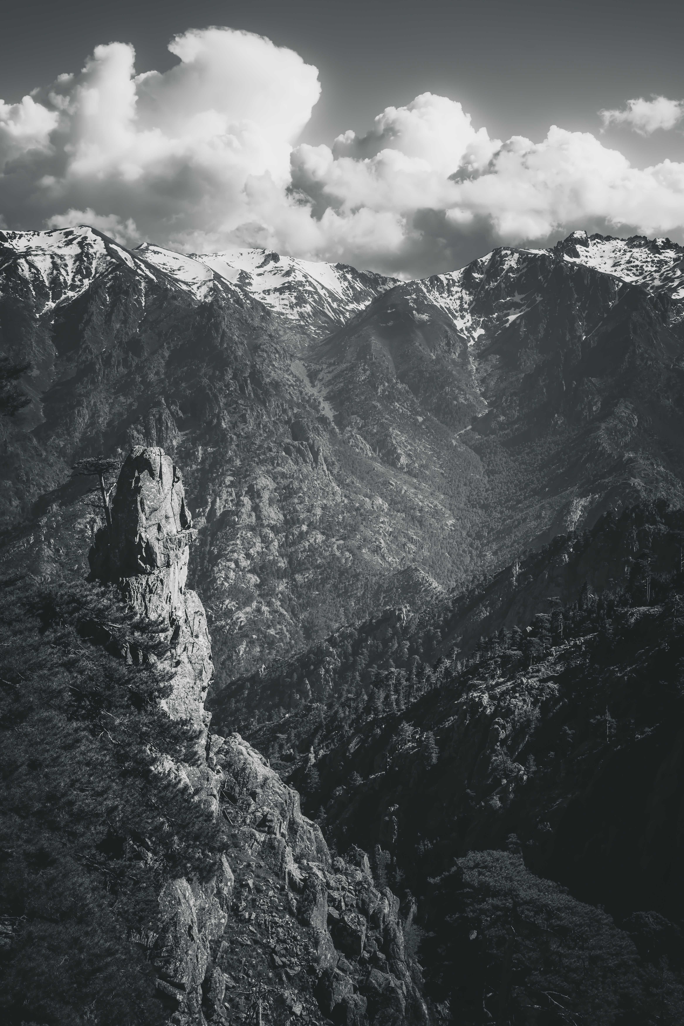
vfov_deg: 50.9
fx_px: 1077
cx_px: 342
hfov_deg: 35.2
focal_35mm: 38
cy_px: 513
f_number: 8
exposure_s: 1/160
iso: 100
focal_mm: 37.8
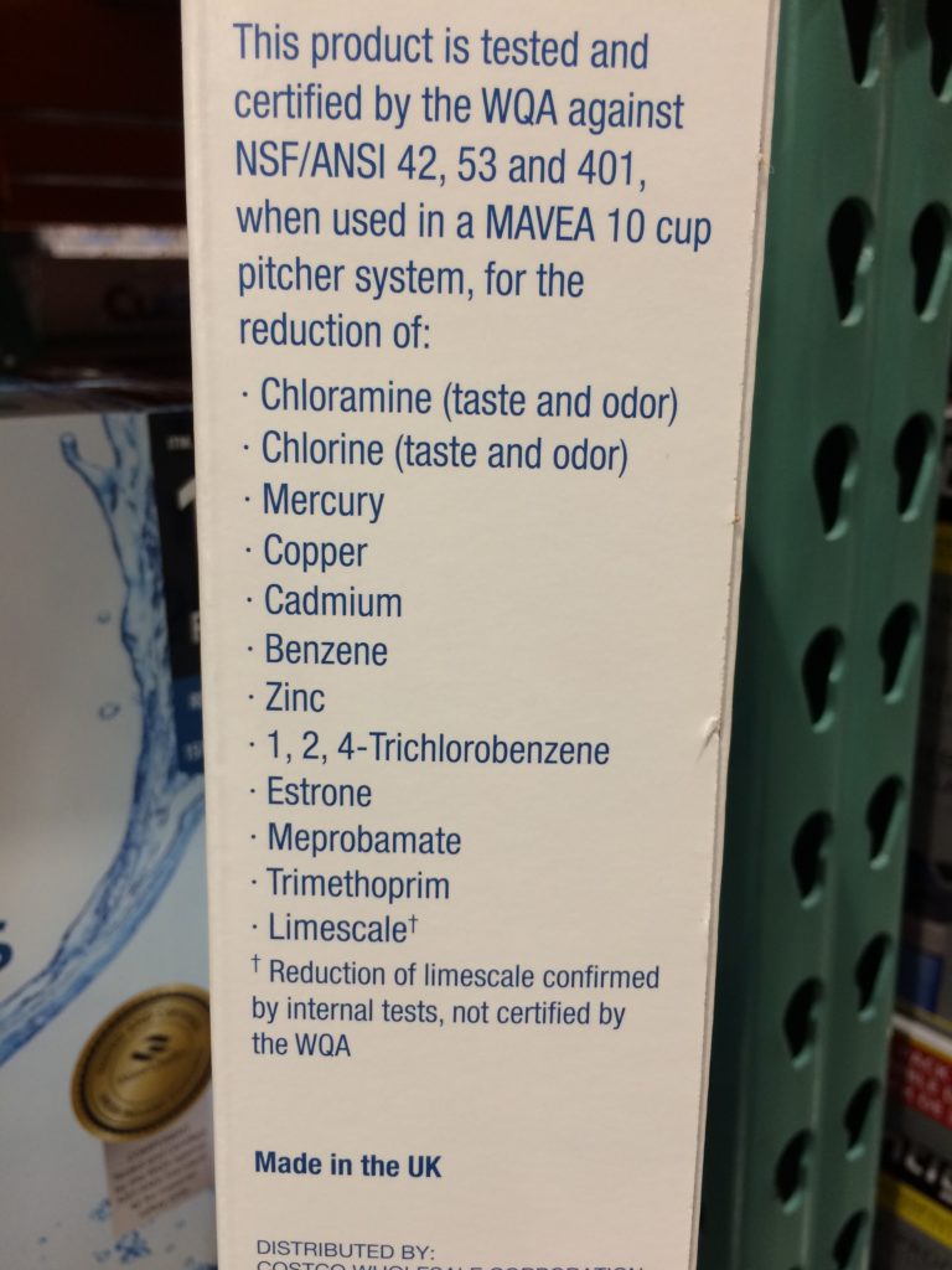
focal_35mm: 29
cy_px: 635
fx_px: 1063
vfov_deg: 61.7
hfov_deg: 48.2
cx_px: 476
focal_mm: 4.15
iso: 64
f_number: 2.2
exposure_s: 1/30
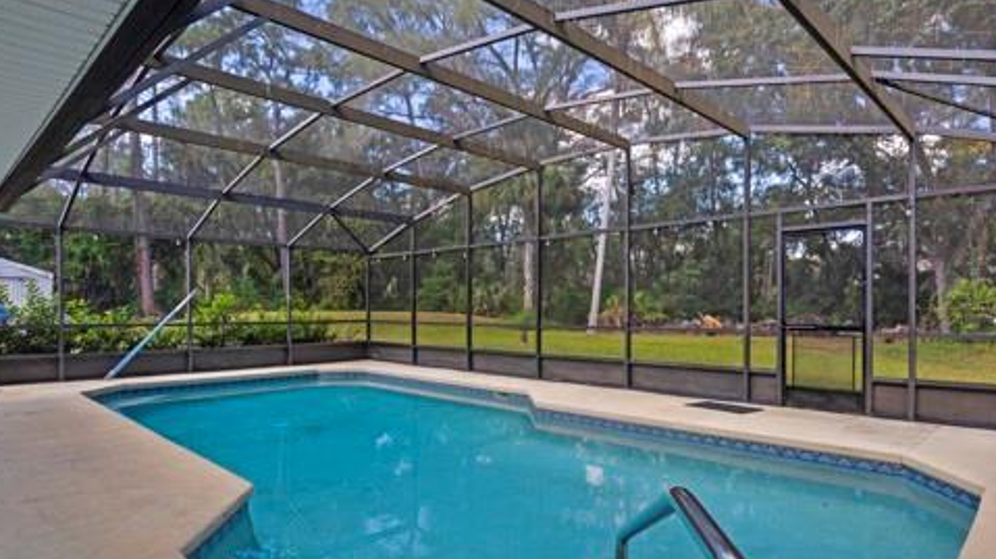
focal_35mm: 21
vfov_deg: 53.3
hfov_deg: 83.2
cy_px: 328
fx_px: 554
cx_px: 578
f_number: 8
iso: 400
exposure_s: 1/30
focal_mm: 16
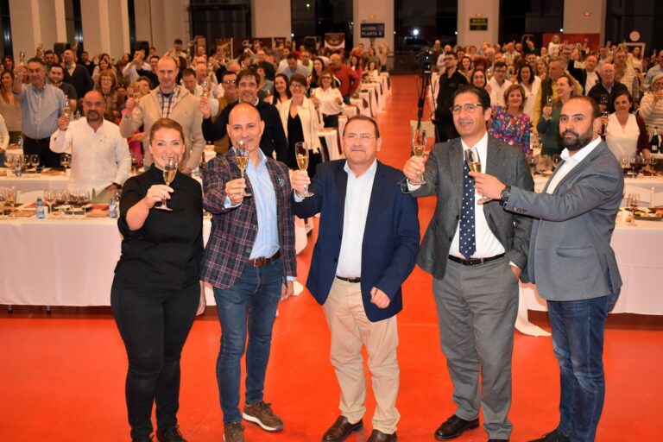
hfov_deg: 43.6
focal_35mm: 45
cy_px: 221
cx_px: 332
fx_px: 829
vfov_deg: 29.9
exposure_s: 1/60
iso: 1400
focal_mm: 30
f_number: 4.2
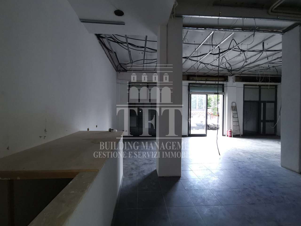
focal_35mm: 17
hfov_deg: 91.1
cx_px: 150
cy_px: 113
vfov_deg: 74.7
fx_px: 148
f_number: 2.2
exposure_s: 1/50
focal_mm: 2.26
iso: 200
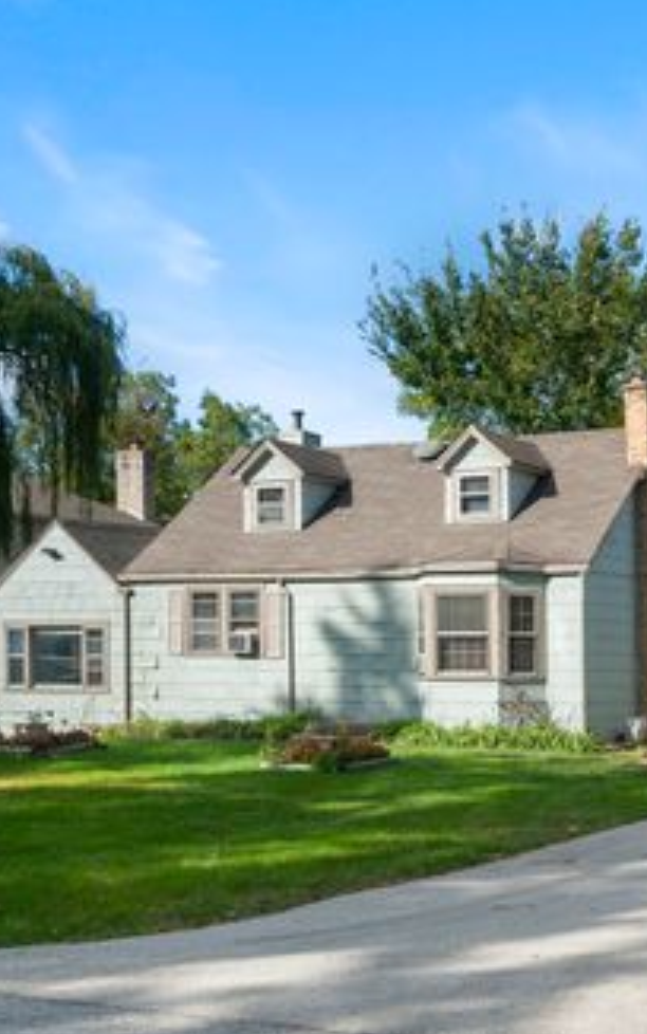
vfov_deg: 40.3
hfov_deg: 24.5
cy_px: 519
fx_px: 1409
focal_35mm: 50
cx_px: 672
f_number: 8
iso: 400
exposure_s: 1/1000
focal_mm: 32
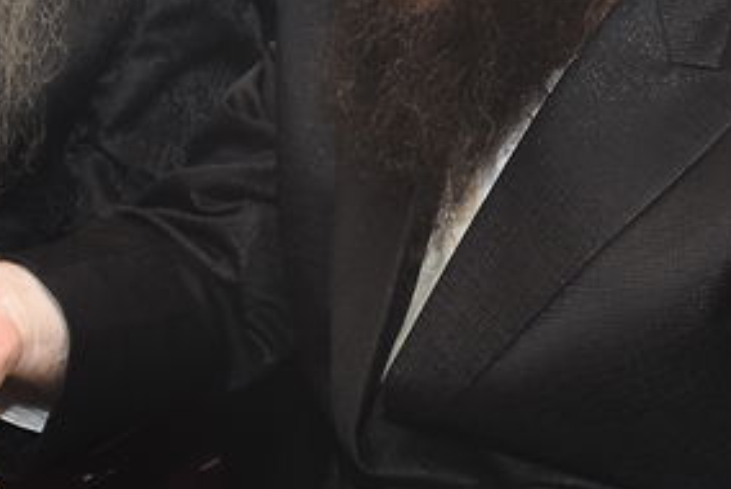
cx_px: 654
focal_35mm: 133
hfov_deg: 15.2
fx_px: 2703
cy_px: 131
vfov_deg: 10.3
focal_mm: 18
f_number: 6.3
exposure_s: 1/160
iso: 640
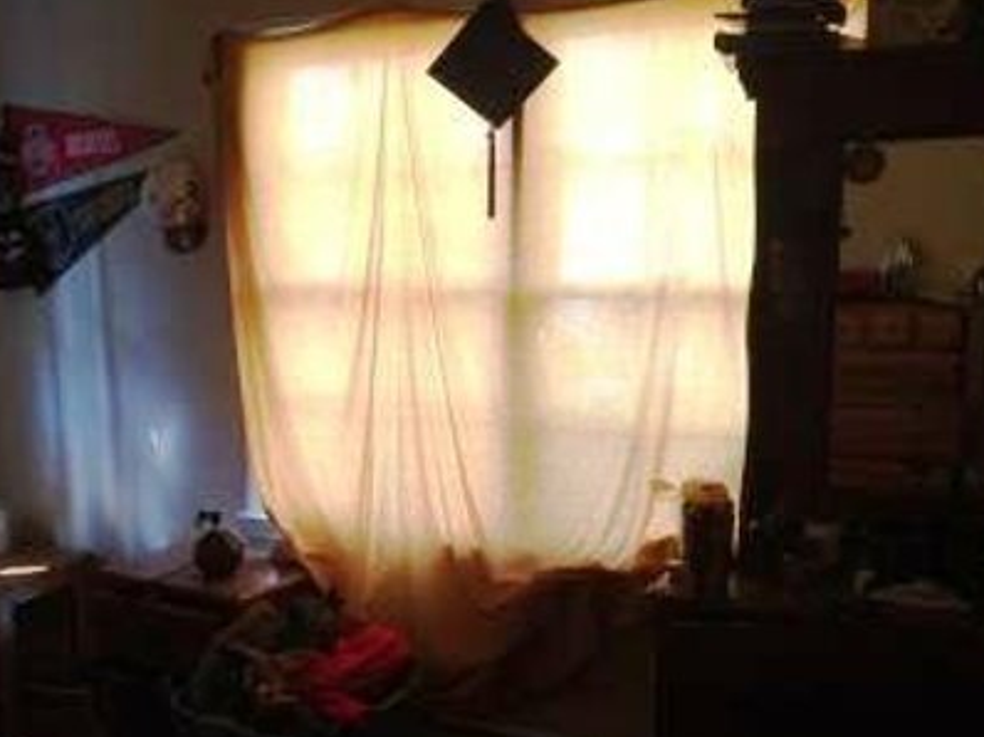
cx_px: 337
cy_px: 486
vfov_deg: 31.3
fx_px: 1307
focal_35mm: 46
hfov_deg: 40.8
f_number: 2.2
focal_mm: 4.15
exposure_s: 1/30
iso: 160
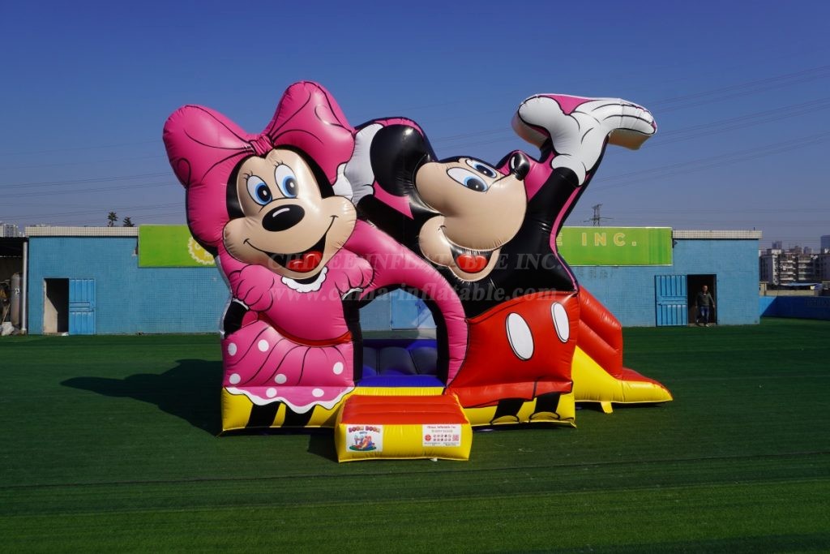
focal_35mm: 24
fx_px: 553
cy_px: 277
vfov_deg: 53.1
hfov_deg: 73.7
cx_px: 415
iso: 100
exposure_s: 1/320
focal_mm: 16
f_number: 10
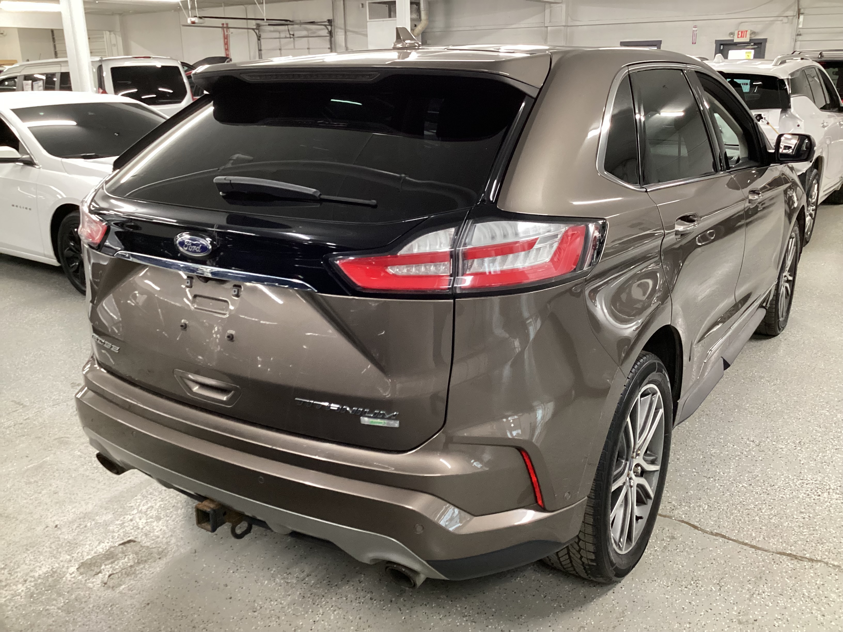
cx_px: 422
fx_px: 755
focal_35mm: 31
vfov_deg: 45.4
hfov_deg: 58.4
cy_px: 316
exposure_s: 1/40
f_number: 2.4
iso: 320
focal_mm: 3.3
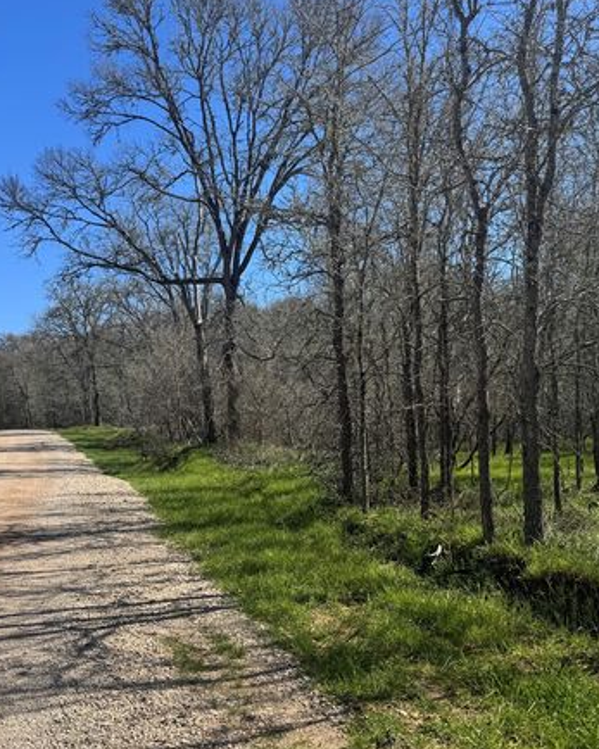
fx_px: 798
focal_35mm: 36
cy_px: 501
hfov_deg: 41.0
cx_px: 356
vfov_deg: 49.4
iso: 80
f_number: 1.78
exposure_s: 1/4049
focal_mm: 6.76
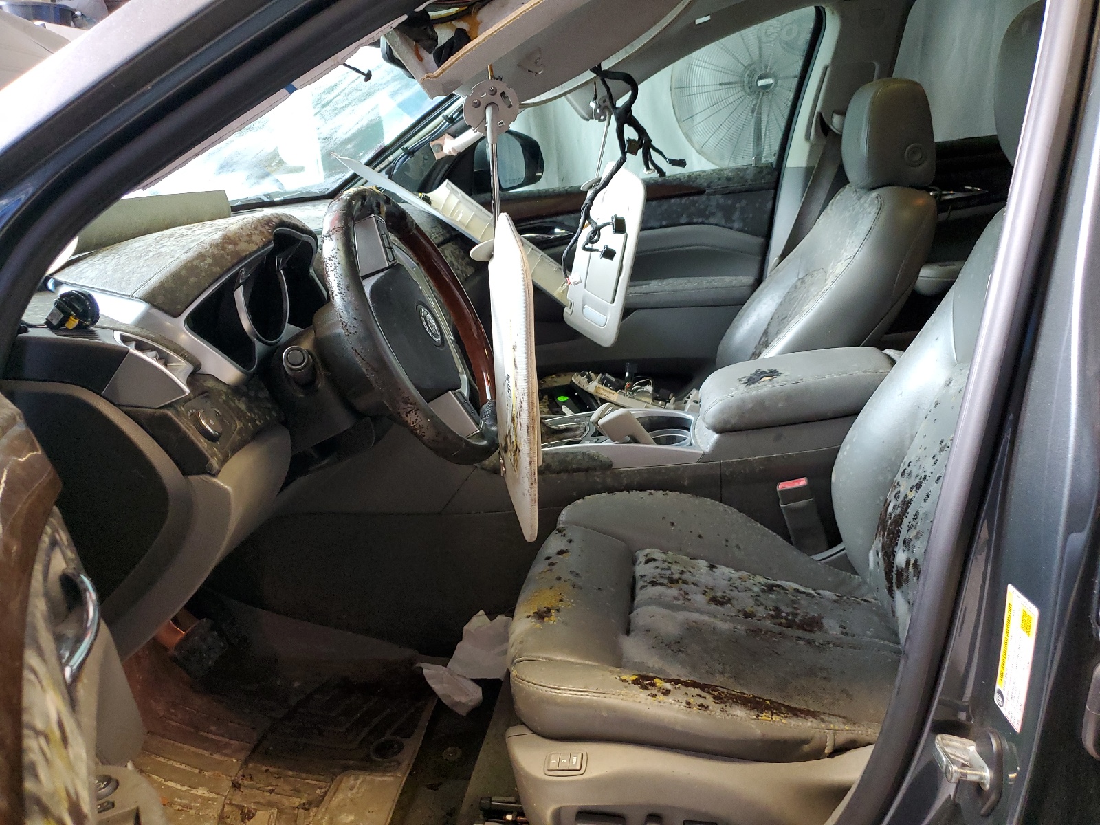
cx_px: 550
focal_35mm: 26
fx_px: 826
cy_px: 412
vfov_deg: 53.1
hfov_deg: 67.3
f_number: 1.5
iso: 182
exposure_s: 1/60.2
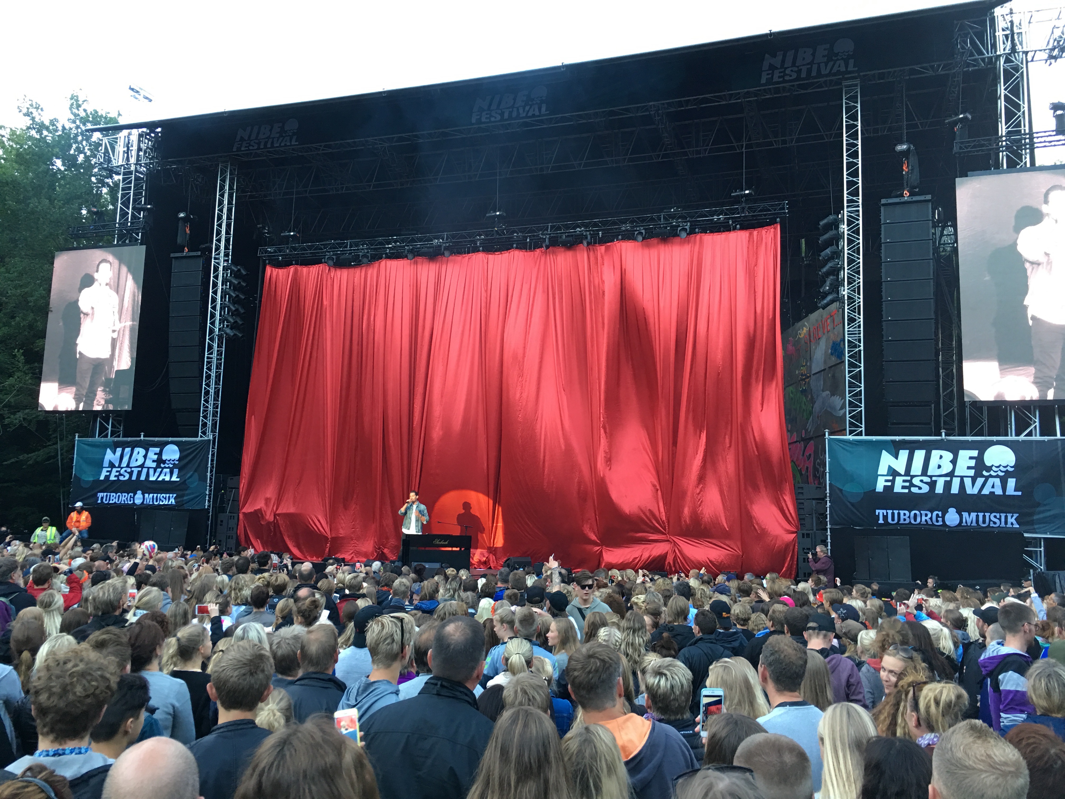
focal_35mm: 29
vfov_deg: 48.2
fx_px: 892
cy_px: 400
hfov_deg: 61.7
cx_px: 532
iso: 50
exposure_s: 1/33
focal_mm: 4.15
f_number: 2.2
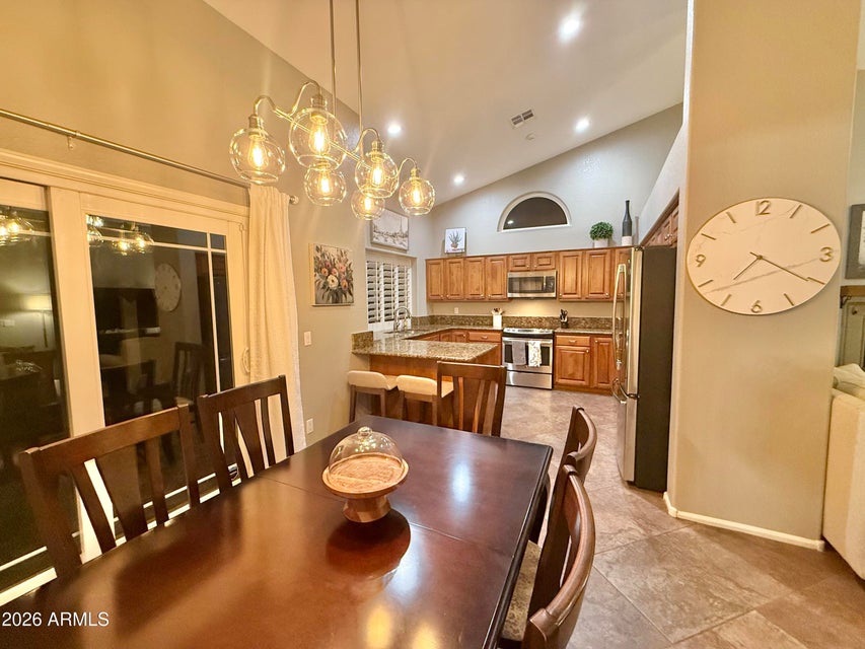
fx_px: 350
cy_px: 324
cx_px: 432
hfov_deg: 102.1
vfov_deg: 85.7
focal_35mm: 14
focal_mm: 2.22
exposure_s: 1/60
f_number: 2.2
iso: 500
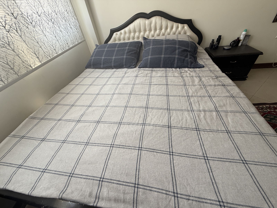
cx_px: 138
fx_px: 112
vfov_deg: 85.7
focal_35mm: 14
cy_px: 104
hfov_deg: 102.1
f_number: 2.2
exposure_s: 1/99
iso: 100
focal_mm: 2.22
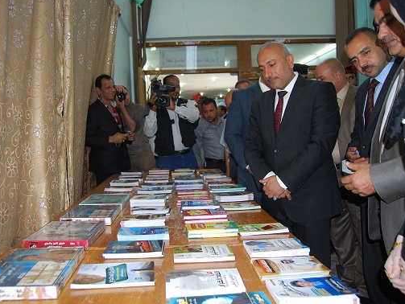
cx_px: 183
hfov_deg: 59.8
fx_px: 351
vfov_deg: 46.8
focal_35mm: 30
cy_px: 152
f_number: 3.5
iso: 200
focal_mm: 18
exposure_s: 1/60
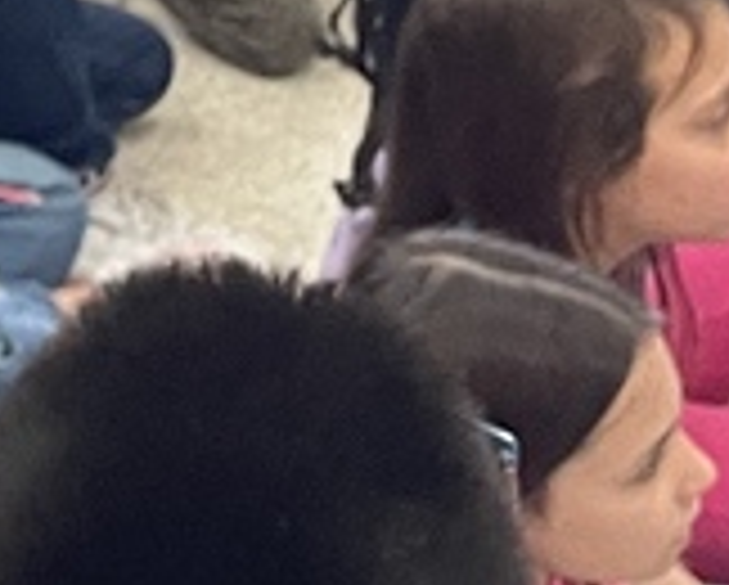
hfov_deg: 10.2
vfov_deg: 8.6
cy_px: -922
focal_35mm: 160
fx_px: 3456
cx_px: -1107
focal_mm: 4.2
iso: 200
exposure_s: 1/60
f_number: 1.6
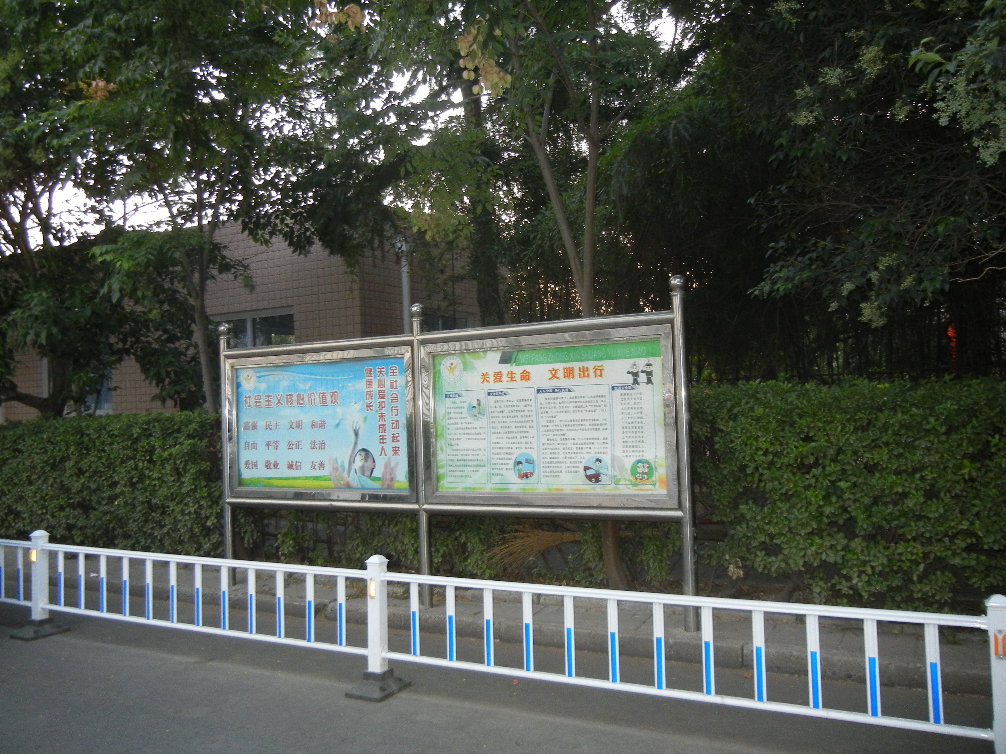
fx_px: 872
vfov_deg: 46.8
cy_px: 377
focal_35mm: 30
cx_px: 503
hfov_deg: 60.0
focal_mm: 5.4
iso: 513
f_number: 3.5
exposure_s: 1/30
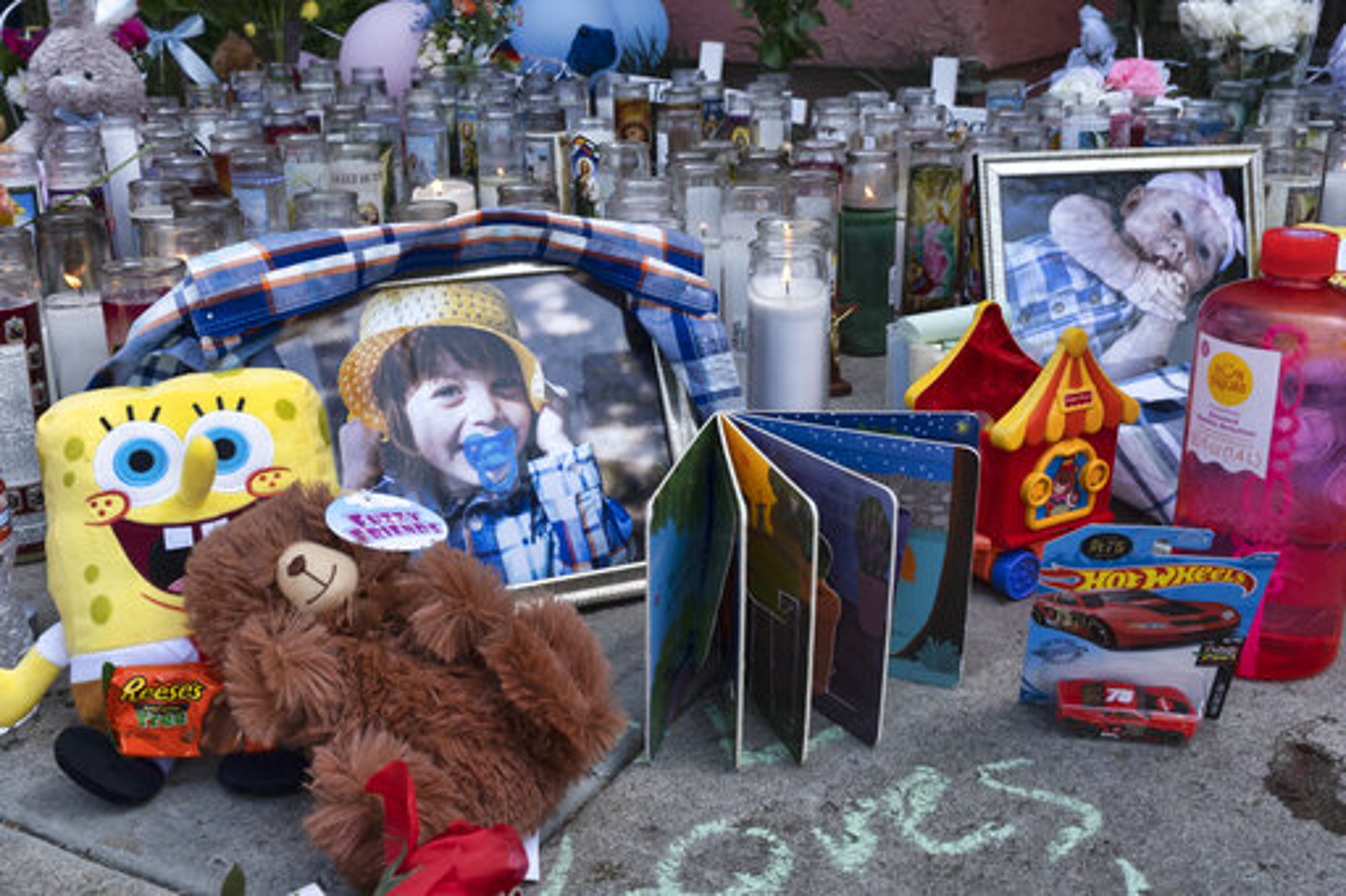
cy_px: 448
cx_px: 673
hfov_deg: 51.9
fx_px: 1383
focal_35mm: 37
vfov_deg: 35.9
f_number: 9
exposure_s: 1/80
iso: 160
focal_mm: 24.7
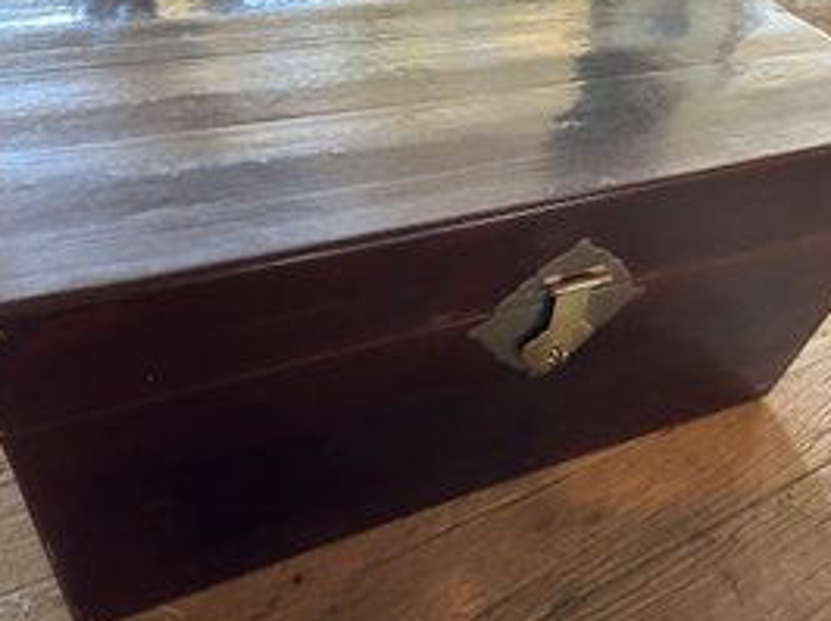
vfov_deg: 45.3
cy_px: 282
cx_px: 376
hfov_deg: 58.3
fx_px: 744
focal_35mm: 31
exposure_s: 1/51
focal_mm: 6.86
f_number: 1.78
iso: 1000
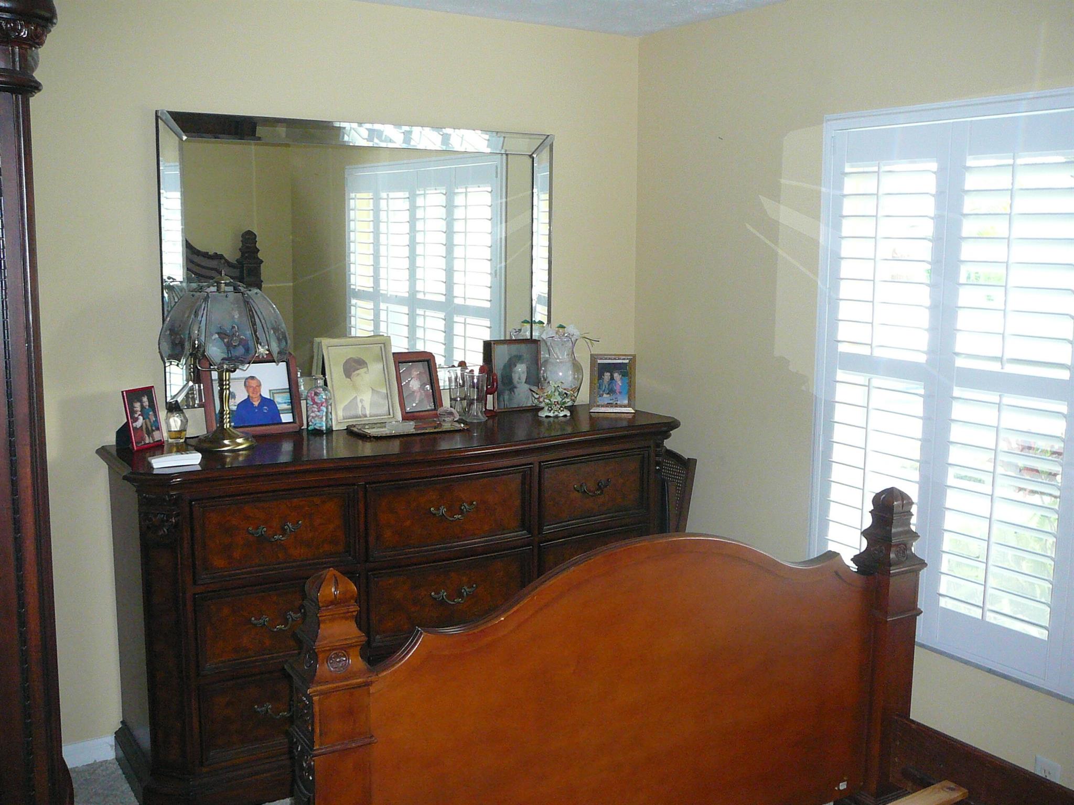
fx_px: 1086
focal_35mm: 35
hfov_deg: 52.6
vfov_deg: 40.7
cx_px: 537
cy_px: 402
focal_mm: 5.2
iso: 250
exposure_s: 1/30
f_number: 2.8
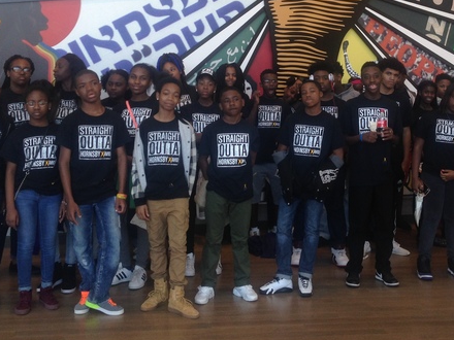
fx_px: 708
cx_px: 265
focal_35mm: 54
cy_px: 102
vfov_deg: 26.8
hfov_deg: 35.5
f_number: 2.4
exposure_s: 1/120
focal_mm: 4.12
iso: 64
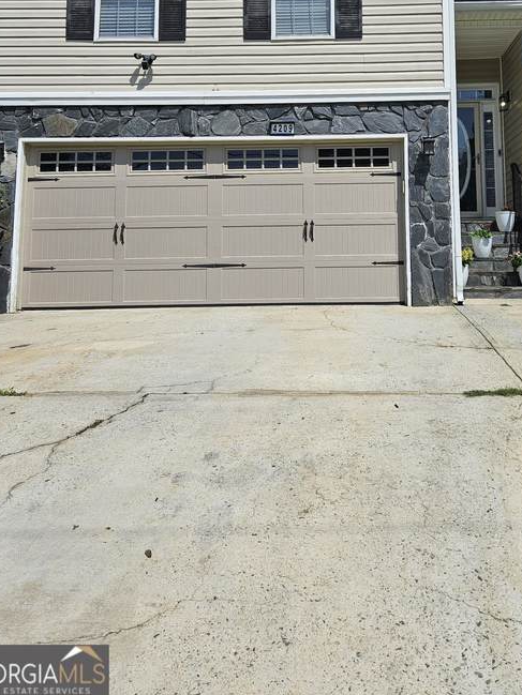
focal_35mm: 34
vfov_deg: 51.8
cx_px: 341
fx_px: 683
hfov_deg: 41.4
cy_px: 182
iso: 25
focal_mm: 5.4
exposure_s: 1/3892
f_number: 1.8
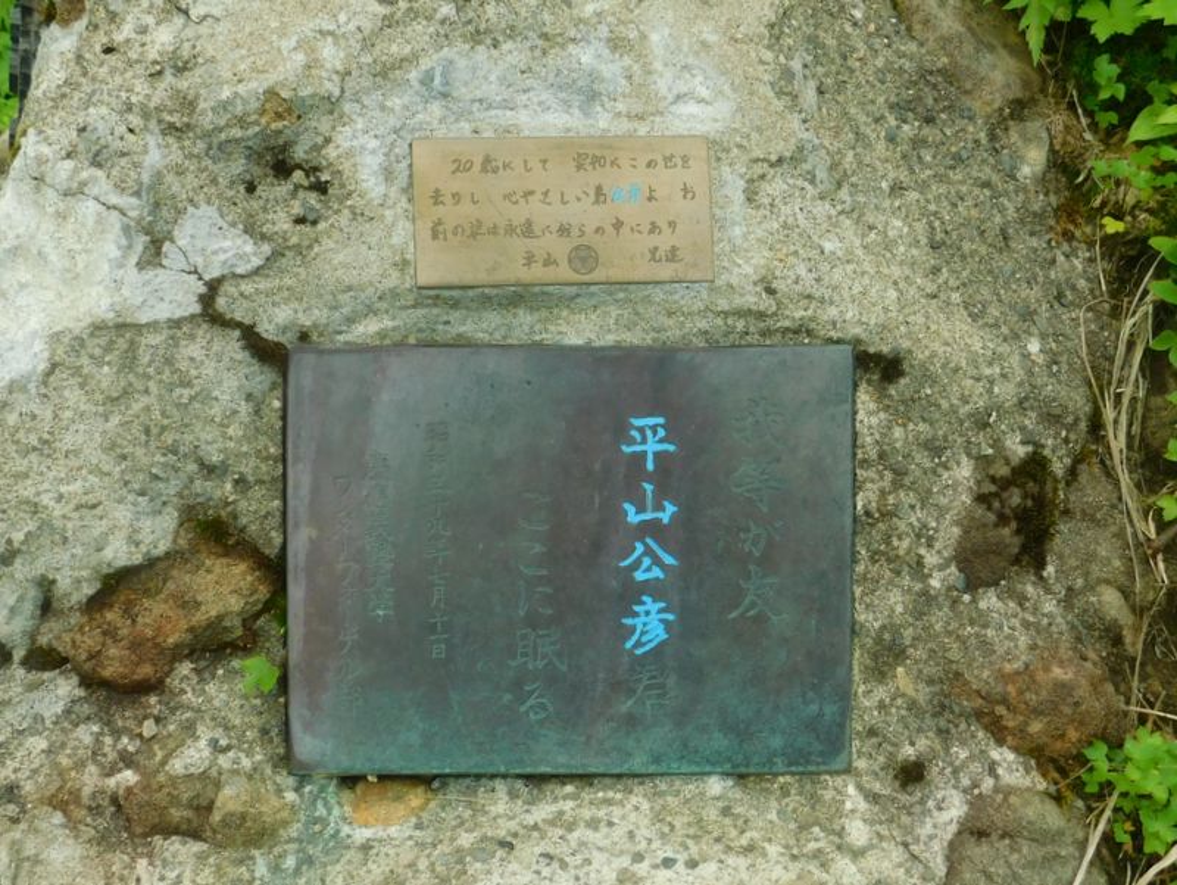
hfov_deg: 73.9
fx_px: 783
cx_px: 588
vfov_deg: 58.9
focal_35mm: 23
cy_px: 442
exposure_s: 1/320
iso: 125
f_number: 3
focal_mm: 4
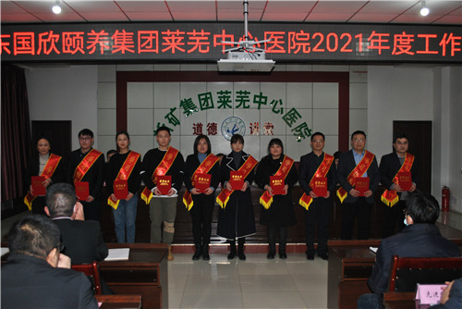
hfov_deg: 57.2
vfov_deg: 40.0
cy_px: 154
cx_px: 231
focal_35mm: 33
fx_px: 424
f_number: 4
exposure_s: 1/60
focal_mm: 22
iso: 200
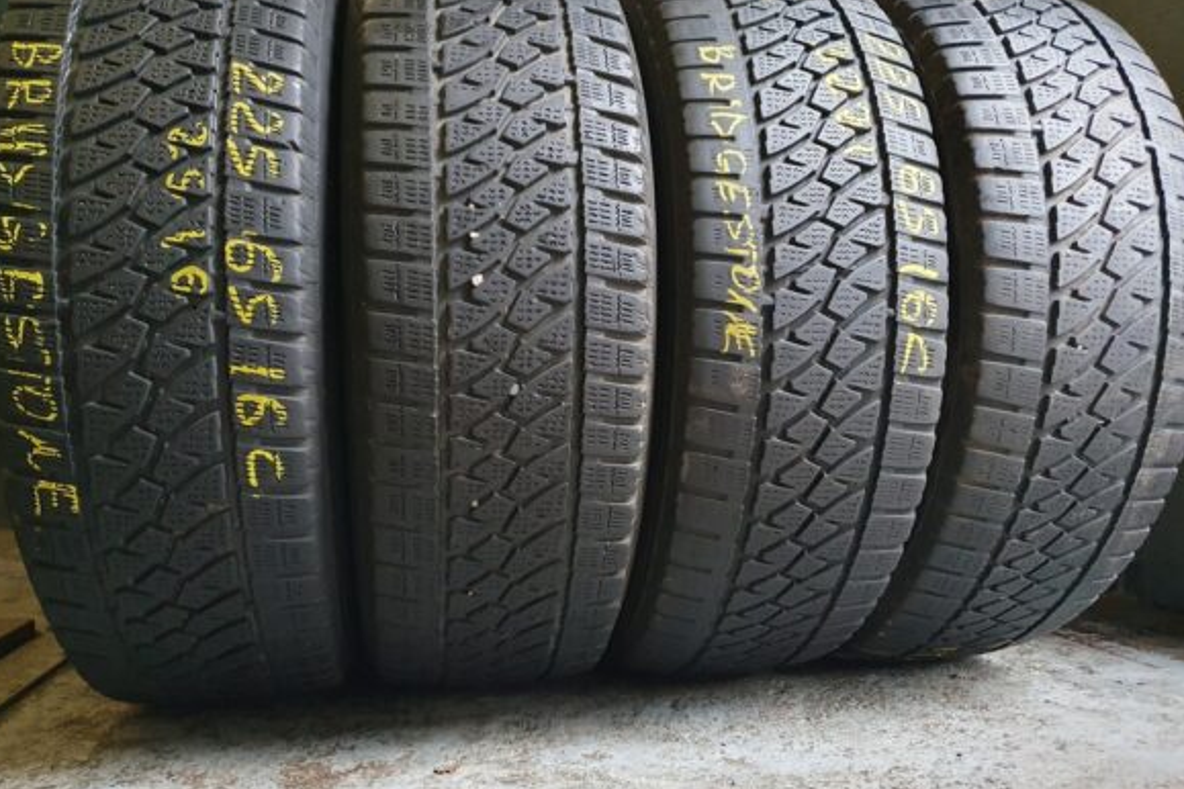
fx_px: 921
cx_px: 589
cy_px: 435
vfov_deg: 46.3
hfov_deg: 65.5
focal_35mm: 28
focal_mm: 4.32
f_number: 1.5
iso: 500
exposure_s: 1/50
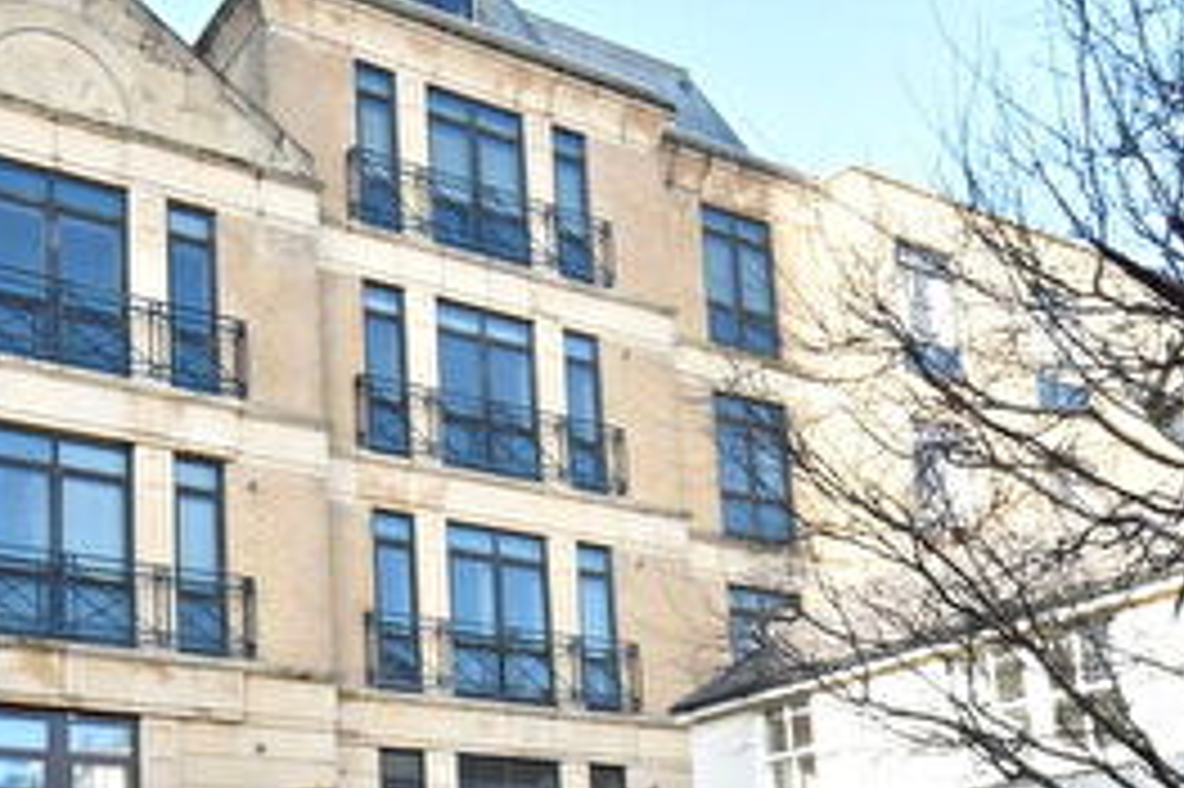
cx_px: 162
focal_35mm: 40
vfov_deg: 30.8
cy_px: 799
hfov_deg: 44.9
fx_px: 1315
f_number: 6.3
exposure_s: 1/160
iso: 500
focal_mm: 10
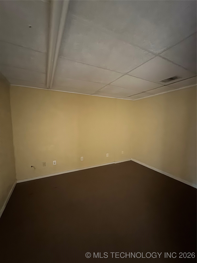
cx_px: 98
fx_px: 106
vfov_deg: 102.1
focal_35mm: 14
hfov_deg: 85.7
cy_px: 132
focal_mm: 2.22
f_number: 2.2
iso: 1250
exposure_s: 1/13
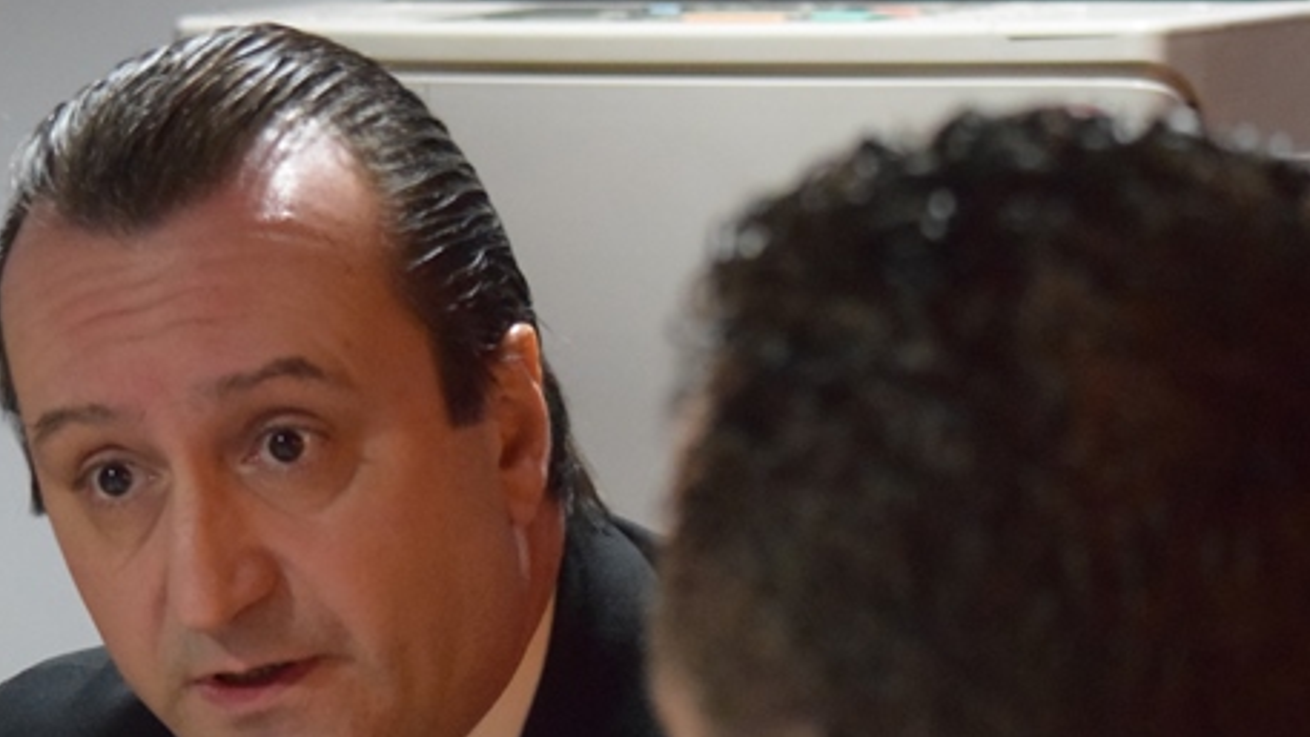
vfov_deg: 6.8
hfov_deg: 12.0
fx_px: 6215
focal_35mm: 179
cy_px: 591
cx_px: 444
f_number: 4.5
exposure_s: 1/50
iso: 6400
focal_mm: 65
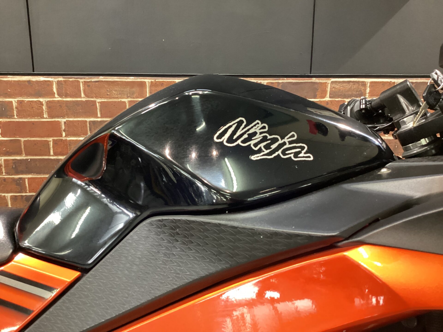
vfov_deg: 45.4
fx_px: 397
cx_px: 222
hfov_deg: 58.4
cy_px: 166
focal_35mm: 31
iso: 400
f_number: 2.4
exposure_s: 1/30
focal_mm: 3.3
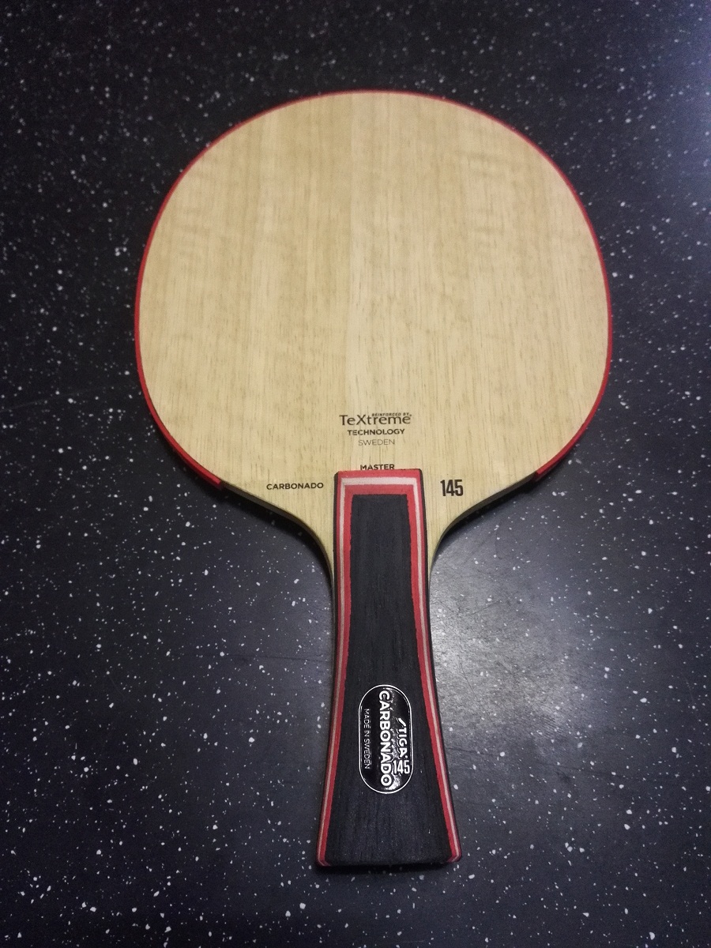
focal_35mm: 29
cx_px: 356
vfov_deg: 61.7
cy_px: 474
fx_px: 794
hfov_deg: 48.2
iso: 500
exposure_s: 1/20
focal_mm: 3.8
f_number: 2
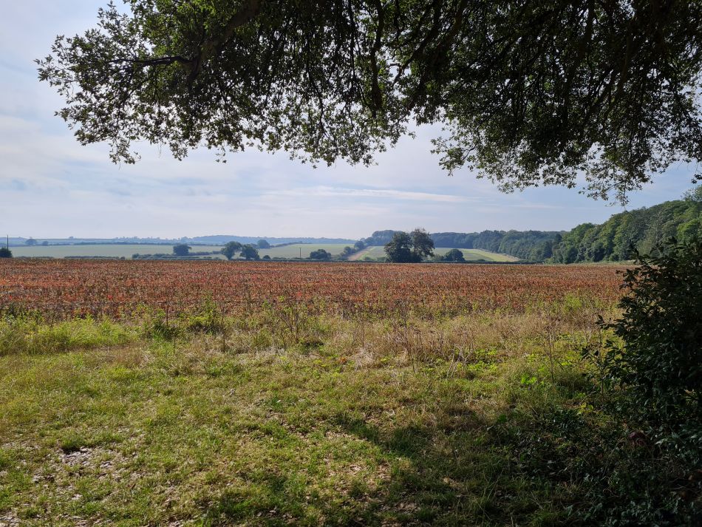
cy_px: 264
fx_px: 527
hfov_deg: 67.3
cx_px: 351
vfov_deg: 53.1
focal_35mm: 26
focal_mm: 5.4
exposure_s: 1/3760
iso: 50
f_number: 1.8
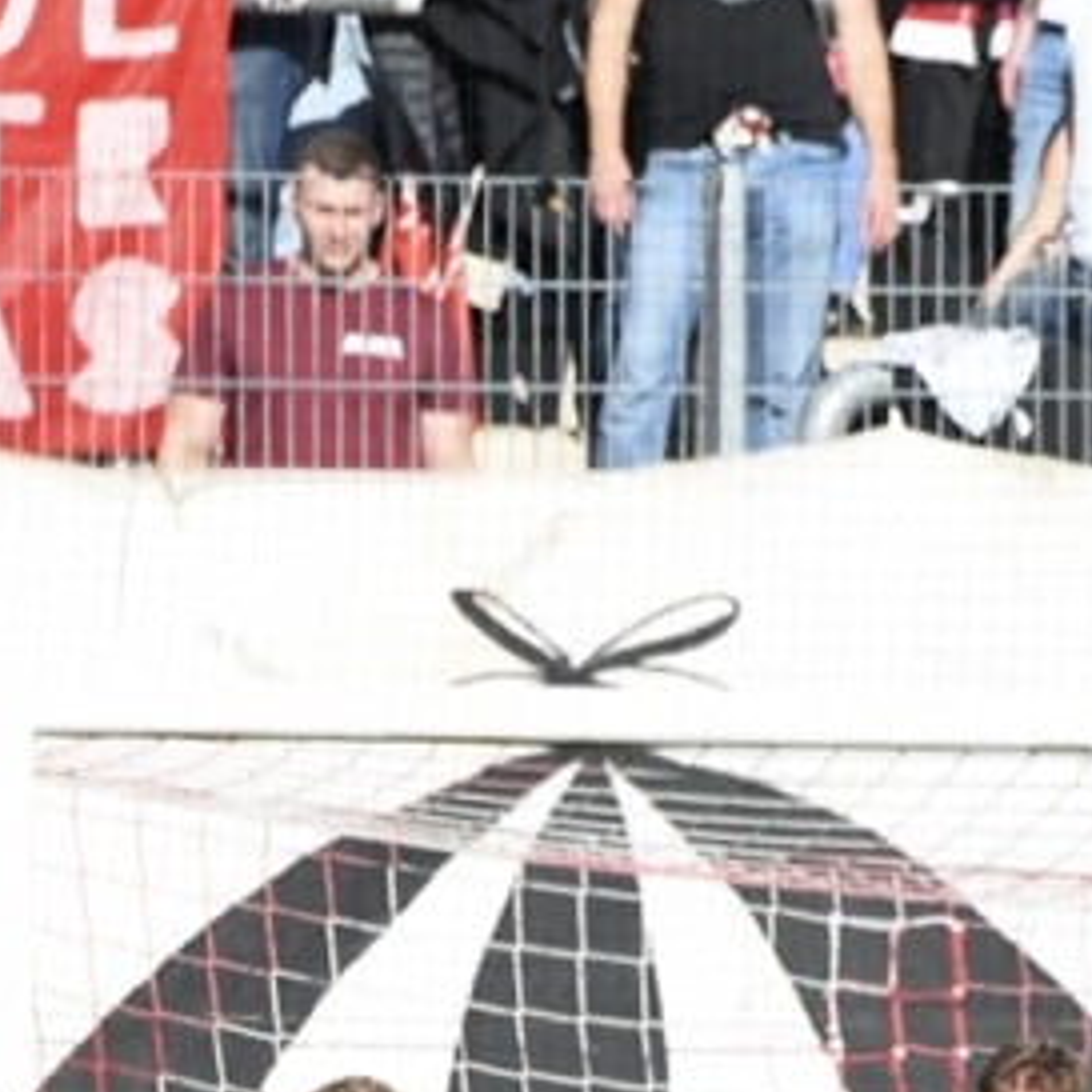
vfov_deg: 1.1
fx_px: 56926
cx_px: 1496
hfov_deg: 1.1
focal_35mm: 1595
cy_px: 1374
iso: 2000
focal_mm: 400
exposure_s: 1/1600
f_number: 10
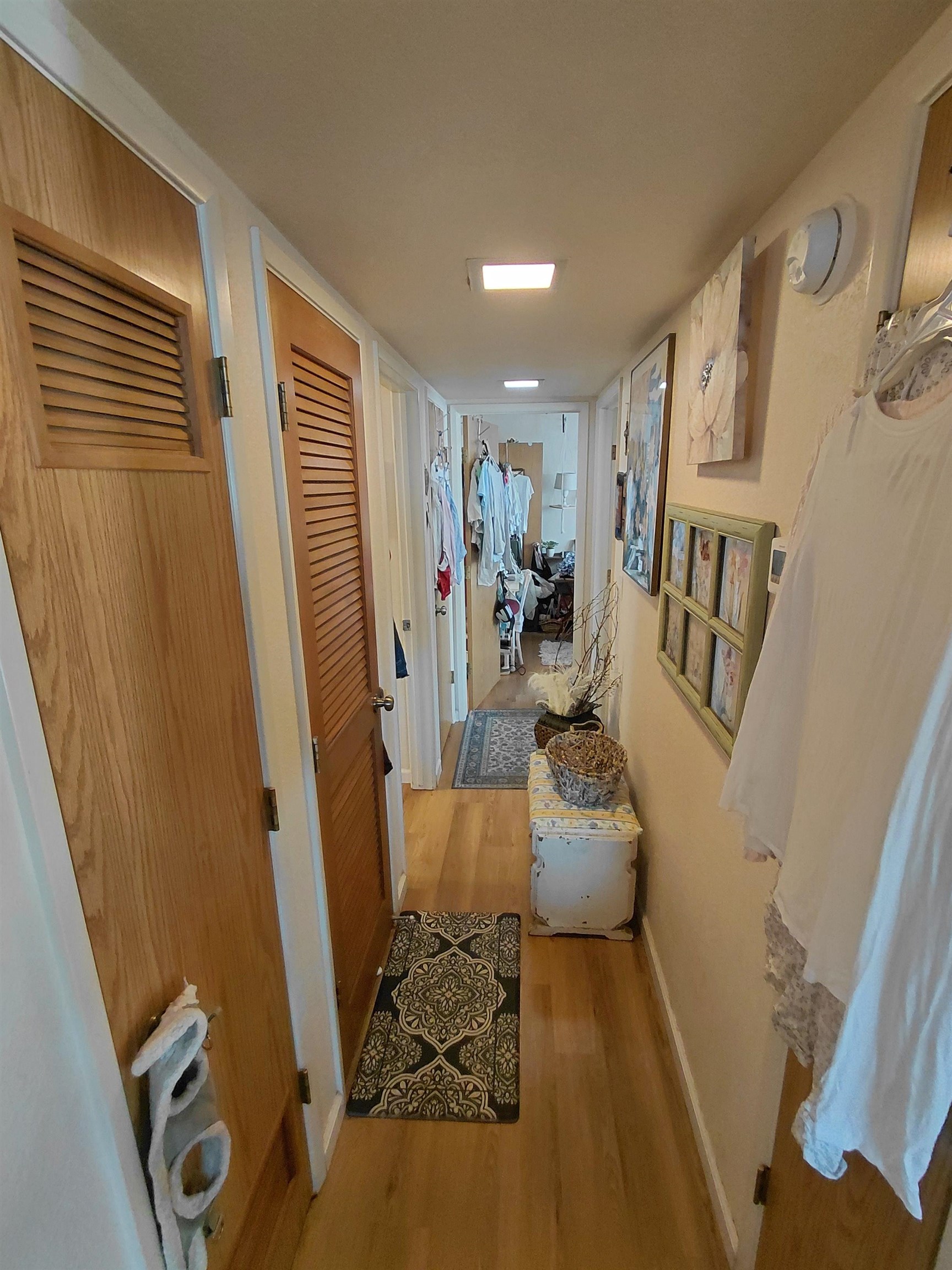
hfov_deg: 78.1
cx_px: 476
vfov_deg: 94.5
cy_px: 635
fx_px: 587
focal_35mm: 16
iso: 250
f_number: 2.2
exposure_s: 1/40
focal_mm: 1.64
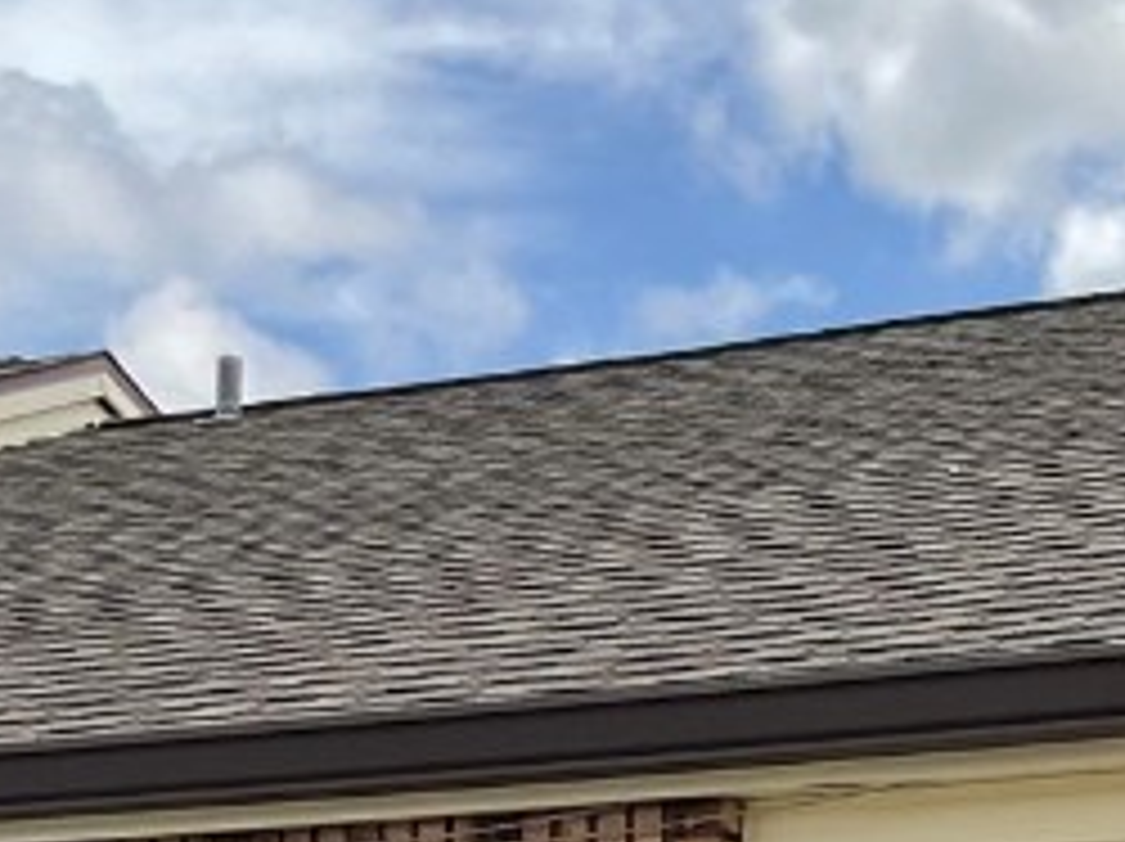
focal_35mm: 119
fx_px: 3864
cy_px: 1427
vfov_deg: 11.7
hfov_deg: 16.5
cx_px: 824
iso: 16
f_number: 1.8
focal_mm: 3
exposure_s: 1/1250
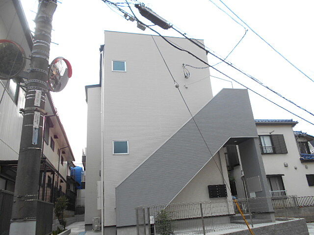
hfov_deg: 67.3
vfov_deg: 53.1
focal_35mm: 26
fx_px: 236
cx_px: 157
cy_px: 118
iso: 80
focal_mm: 4.6
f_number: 3.2
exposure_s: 1/250
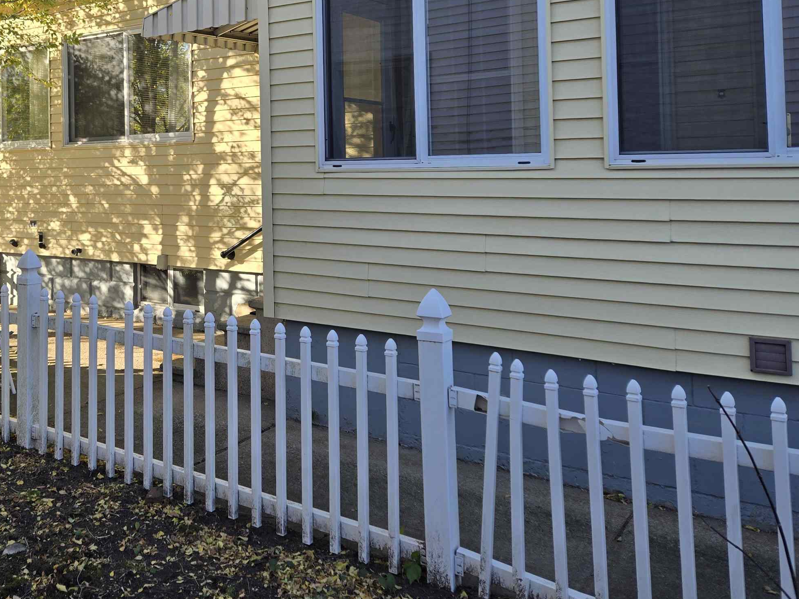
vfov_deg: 38.8
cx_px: 183
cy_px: 160
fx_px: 831
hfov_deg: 49.0
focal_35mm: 36
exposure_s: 1/711
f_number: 1.8
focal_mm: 5.4
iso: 25
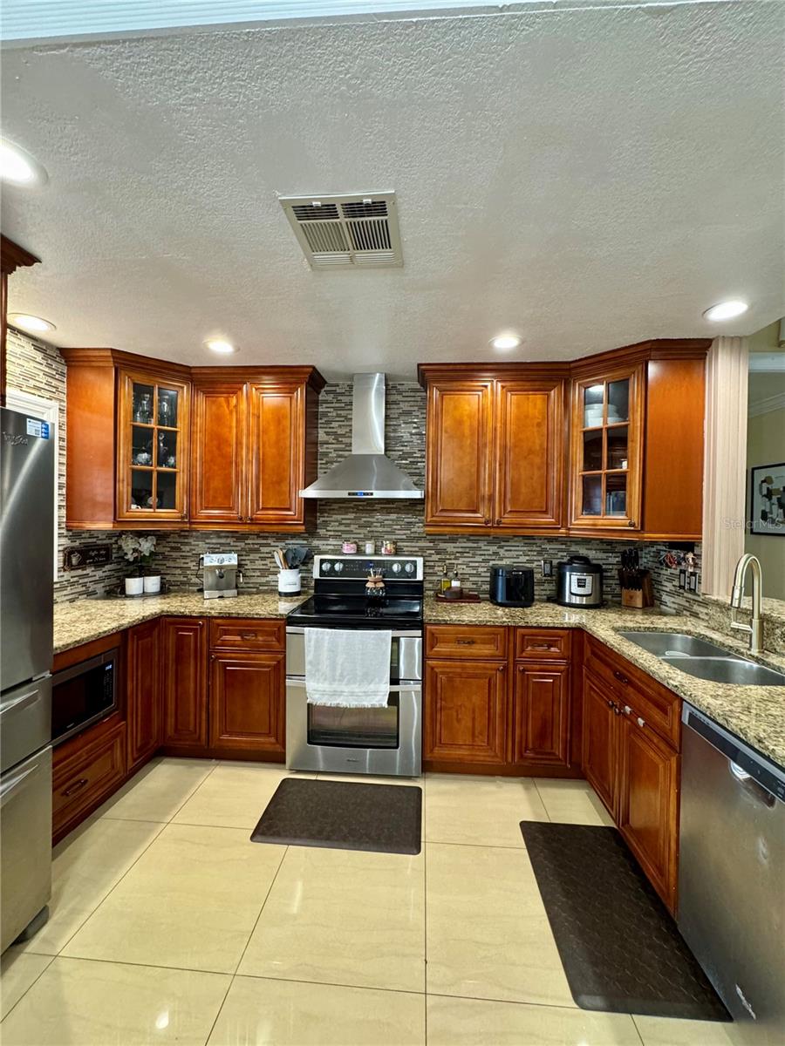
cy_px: 523
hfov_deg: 85.7
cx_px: 392
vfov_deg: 102.1
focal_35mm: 14
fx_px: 423
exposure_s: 1/60
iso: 400
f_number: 2.2
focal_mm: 2.22
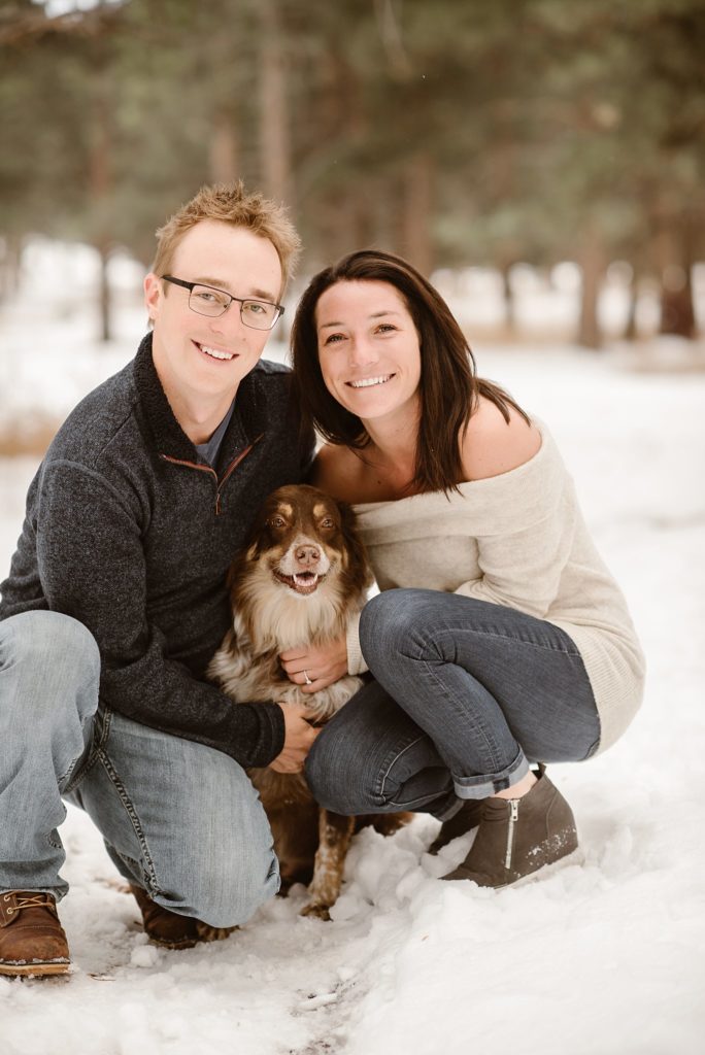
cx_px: 352
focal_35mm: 85
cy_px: 528
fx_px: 2493
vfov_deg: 23.9
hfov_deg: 16.1
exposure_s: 1/250
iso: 200
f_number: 2.5
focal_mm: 85
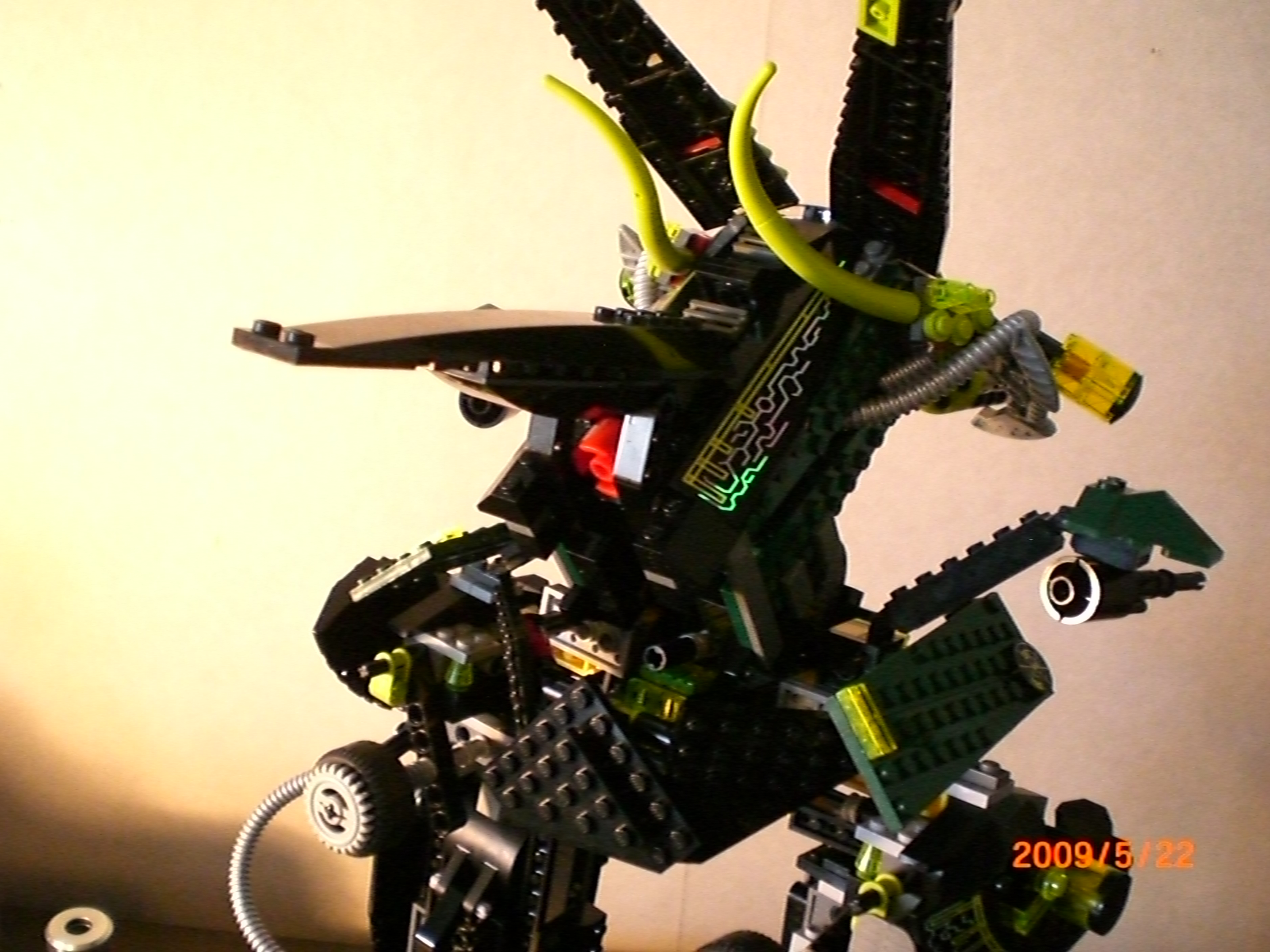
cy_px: 476
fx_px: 1394
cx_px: 635
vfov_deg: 37.7
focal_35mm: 38
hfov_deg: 49.0
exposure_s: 1/40
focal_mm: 6.3
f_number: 3.1
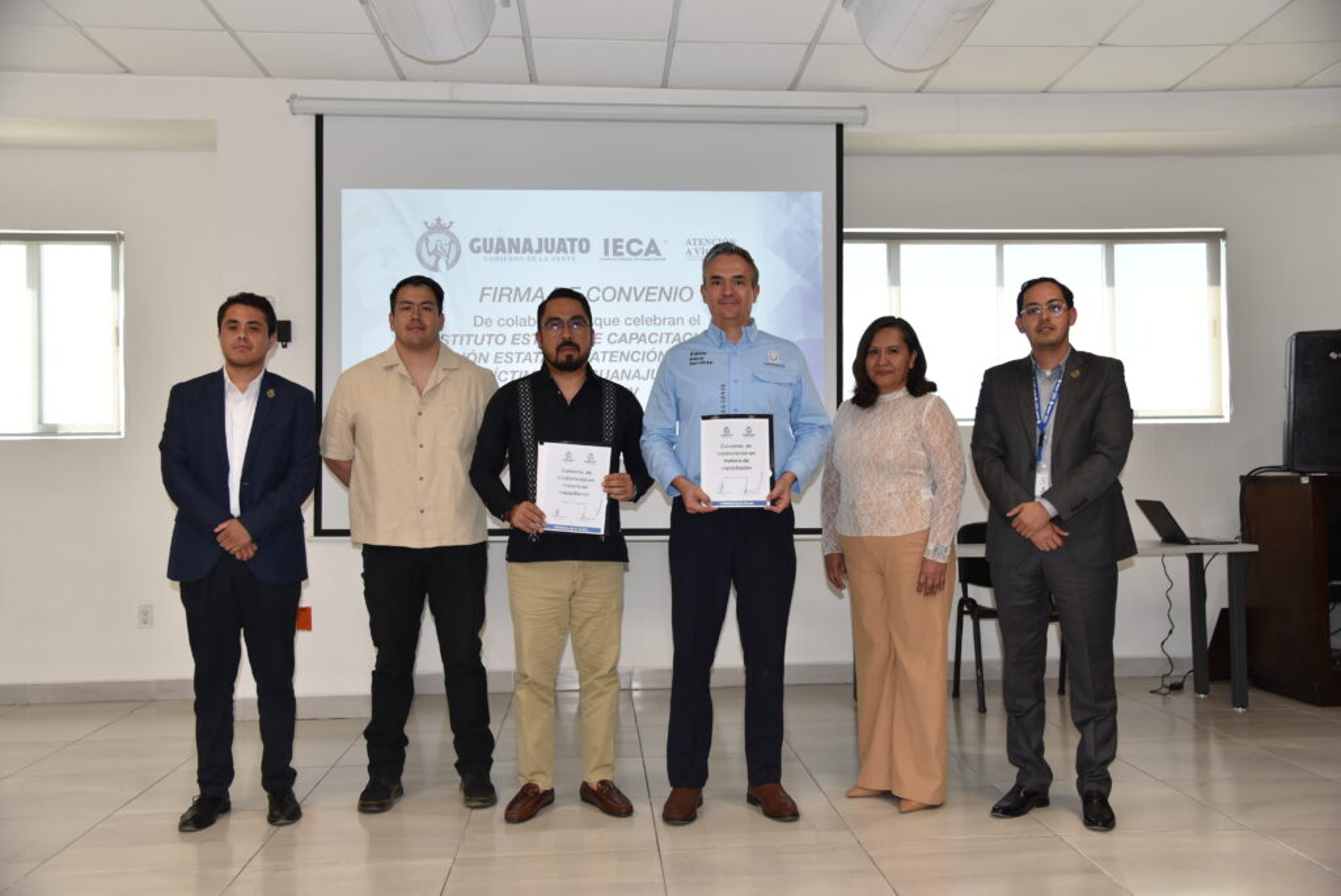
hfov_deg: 58.7
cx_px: 670
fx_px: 1193
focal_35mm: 32
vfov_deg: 41.2
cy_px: 448
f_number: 4.5
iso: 640
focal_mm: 32
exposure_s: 1/125
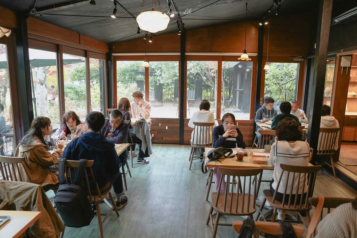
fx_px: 238
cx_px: 178
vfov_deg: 53.1
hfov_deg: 73.8
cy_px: 119
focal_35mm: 24
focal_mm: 24
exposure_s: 1/30
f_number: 3.5
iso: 160
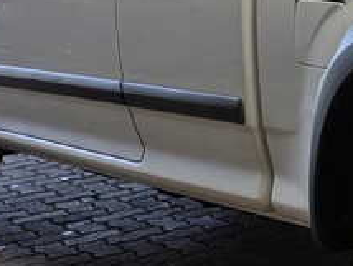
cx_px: 612
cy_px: 17
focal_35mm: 110
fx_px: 1123
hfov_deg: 15.6
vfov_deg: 13.3
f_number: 1.7
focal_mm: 6.25
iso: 40
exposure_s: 1/359
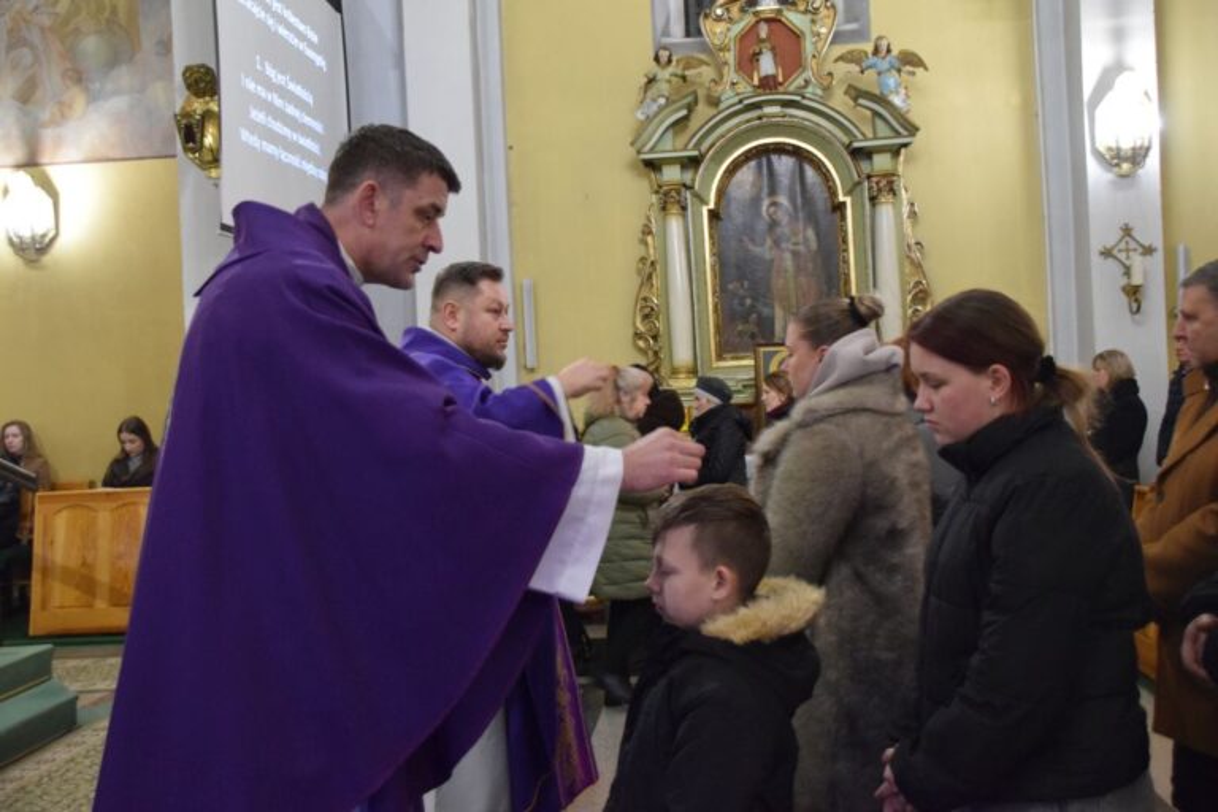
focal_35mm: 36
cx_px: 609
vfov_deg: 36.9
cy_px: 406
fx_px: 1218
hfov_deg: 53.1
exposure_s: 1/60
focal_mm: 24
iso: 3600
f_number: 4
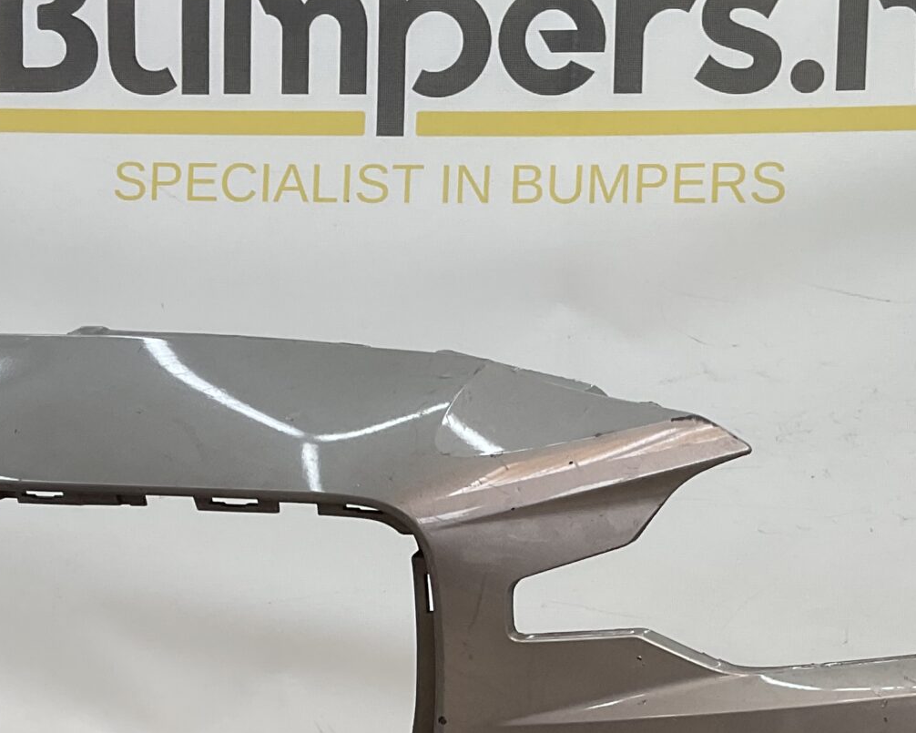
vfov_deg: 20.8
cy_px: 677
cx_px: 511
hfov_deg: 26.4
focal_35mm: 72
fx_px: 1952
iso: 16
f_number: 1.8
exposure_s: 1/110
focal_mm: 3
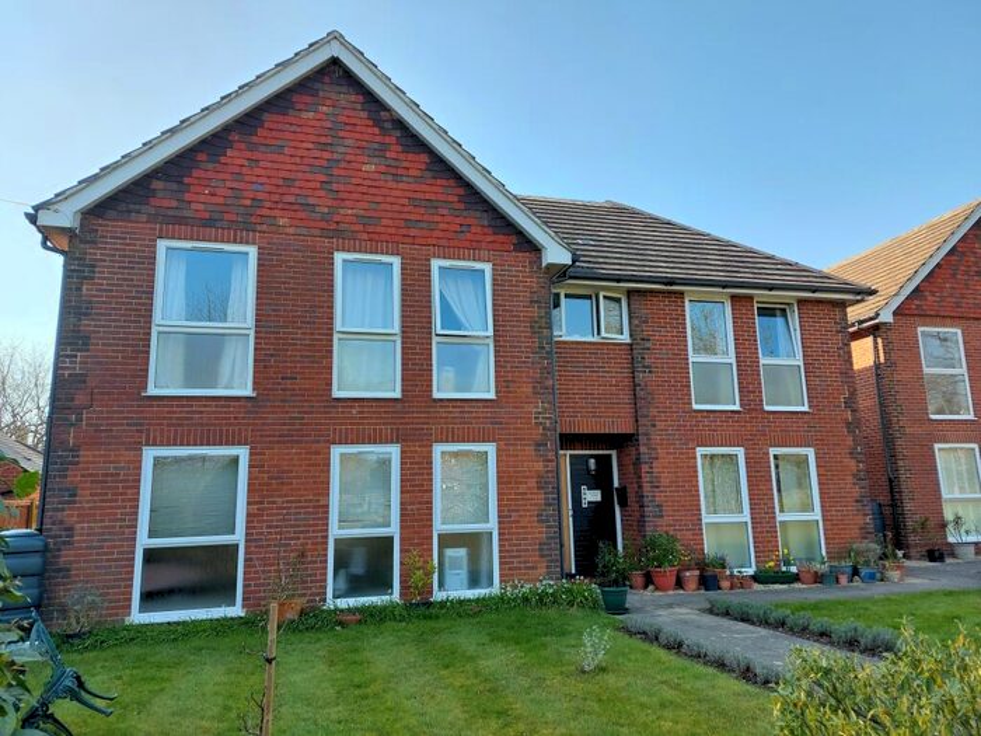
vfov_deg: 56.8
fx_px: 680
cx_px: 490
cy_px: 368
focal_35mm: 24
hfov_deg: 71.6
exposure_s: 1/245
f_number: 1.8
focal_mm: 5.23
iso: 25
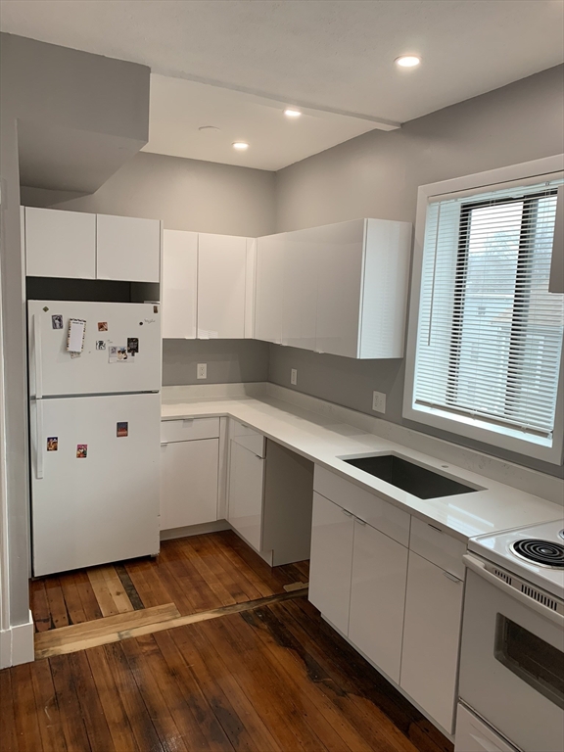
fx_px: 565
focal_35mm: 26
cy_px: 376
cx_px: 282
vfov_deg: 67.3
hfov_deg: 53.1
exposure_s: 1/120
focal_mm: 4.25
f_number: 1.8
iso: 80
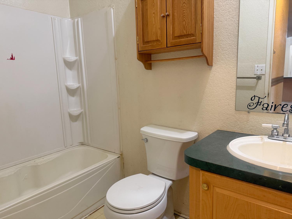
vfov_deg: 56.8
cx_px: 146
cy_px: 110
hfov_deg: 71.6
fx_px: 202
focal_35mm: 24
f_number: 1.78
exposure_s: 1/60
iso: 250
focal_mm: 6.76
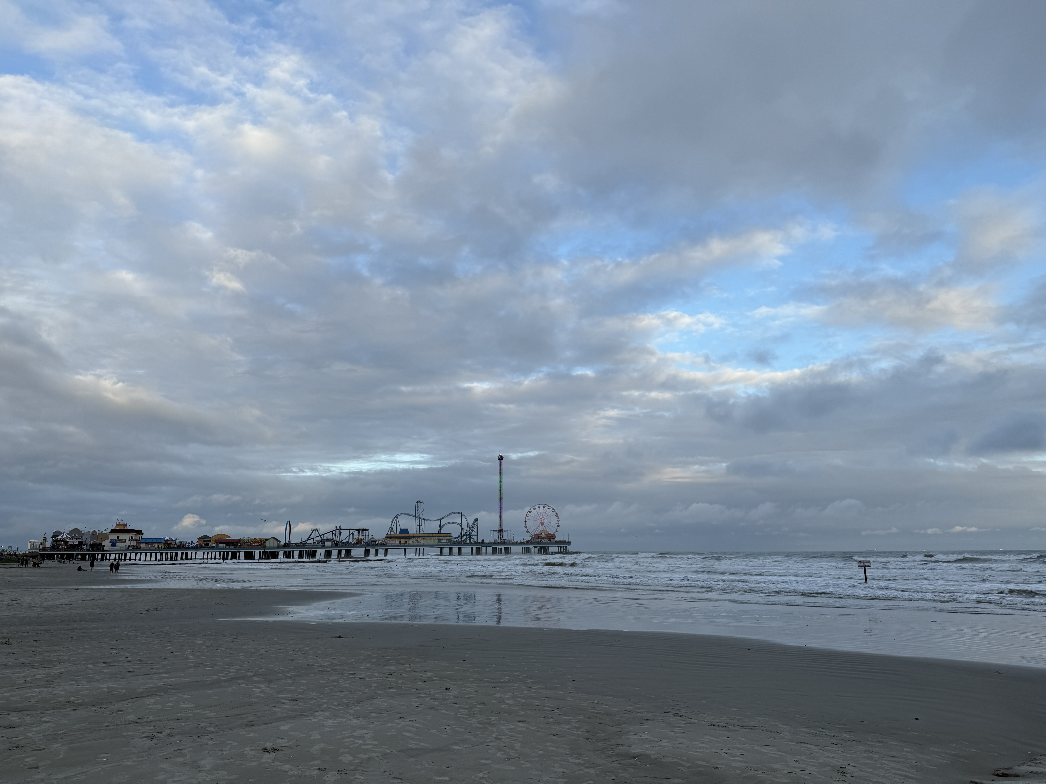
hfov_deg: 71.6
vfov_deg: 56.8
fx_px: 725
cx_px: 523
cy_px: 392
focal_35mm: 24
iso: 80
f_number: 1.78
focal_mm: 6.76
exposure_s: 1/1727
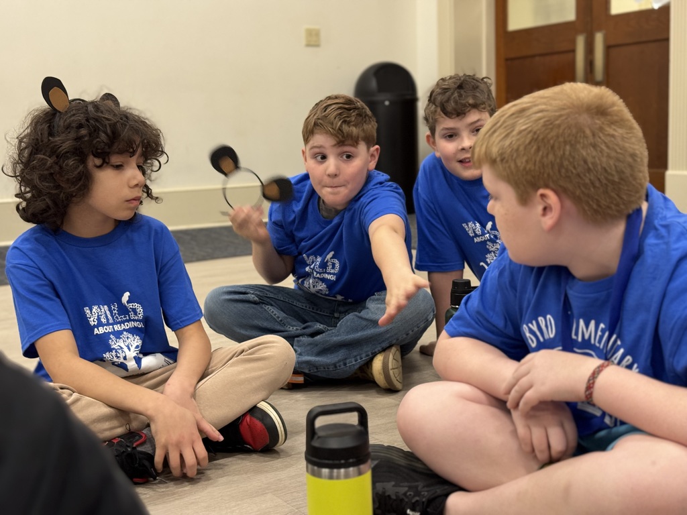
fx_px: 953
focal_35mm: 48
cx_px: 344
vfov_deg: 30.3
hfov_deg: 39.7
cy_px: 258
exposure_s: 1/60
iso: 125
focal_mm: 6.76
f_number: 1.78
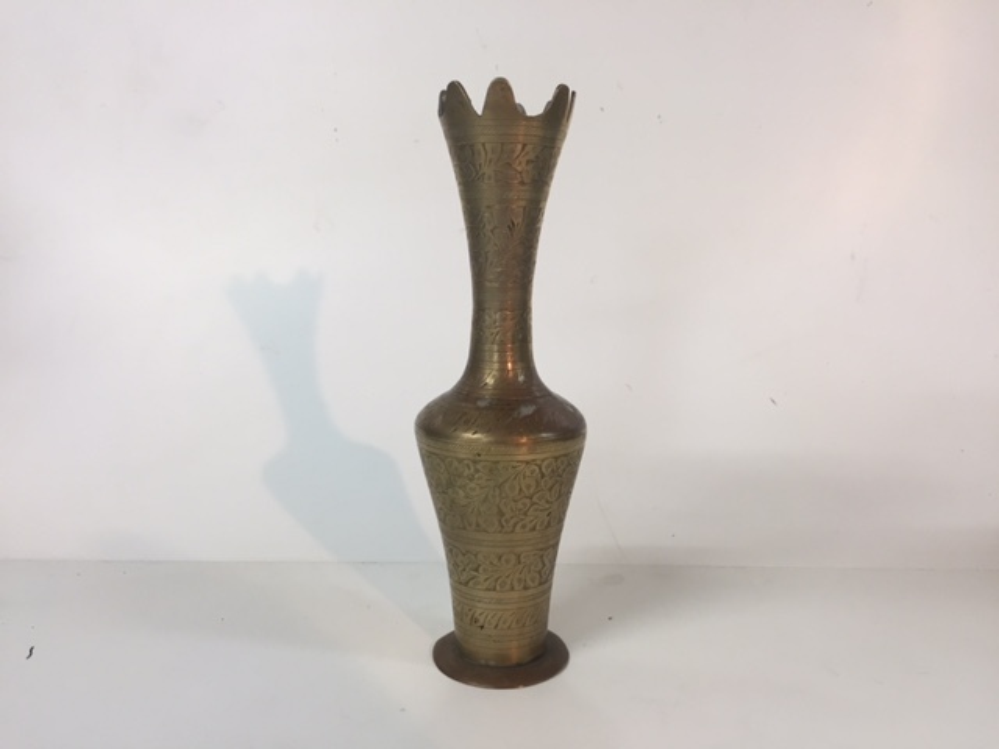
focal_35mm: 29
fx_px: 837
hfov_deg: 61.7
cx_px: 500
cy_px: 374
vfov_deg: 48.2
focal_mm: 4.15
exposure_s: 1/33
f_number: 2.2
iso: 50
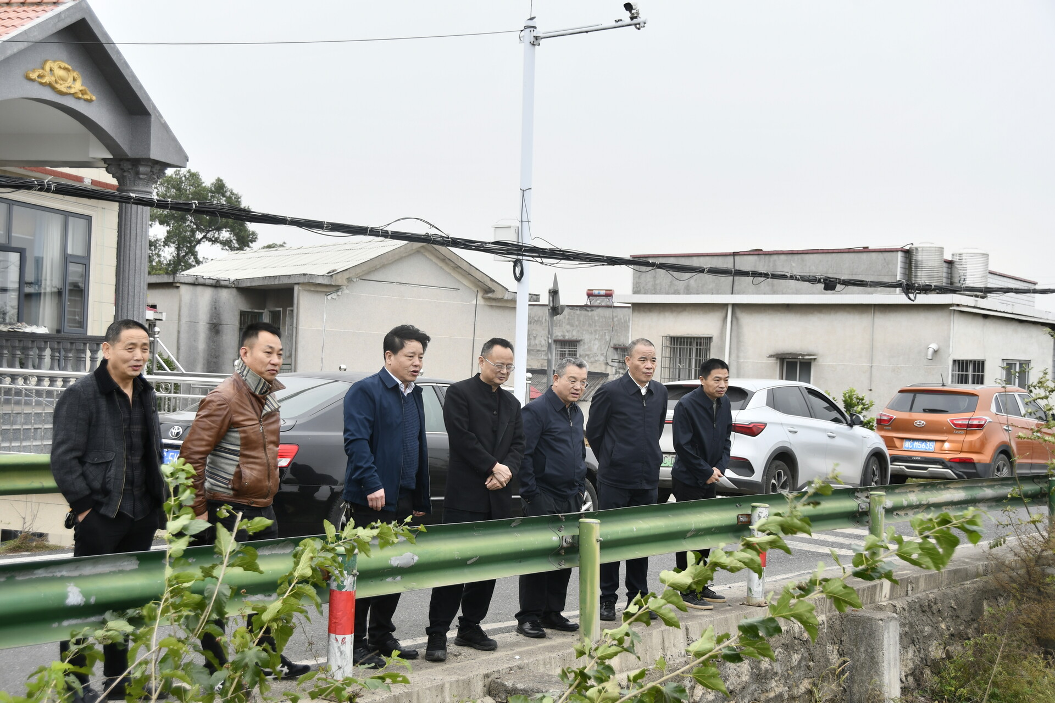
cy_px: 352
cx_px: 528
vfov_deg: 28.1
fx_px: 1407
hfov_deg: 41.1
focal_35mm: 48
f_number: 5.6
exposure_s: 1/125
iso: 100
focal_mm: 32
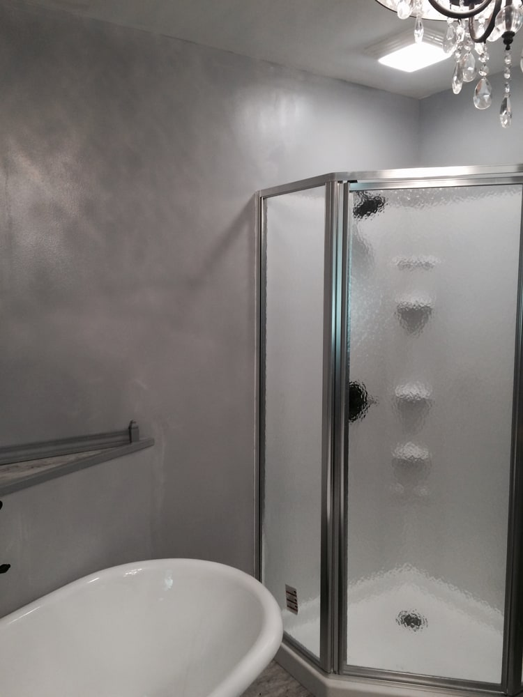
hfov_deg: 48.2
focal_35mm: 29
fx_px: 584
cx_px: 262
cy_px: 348
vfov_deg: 61.7
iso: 80
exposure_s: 1/30
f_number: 2.2
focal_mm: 4.15
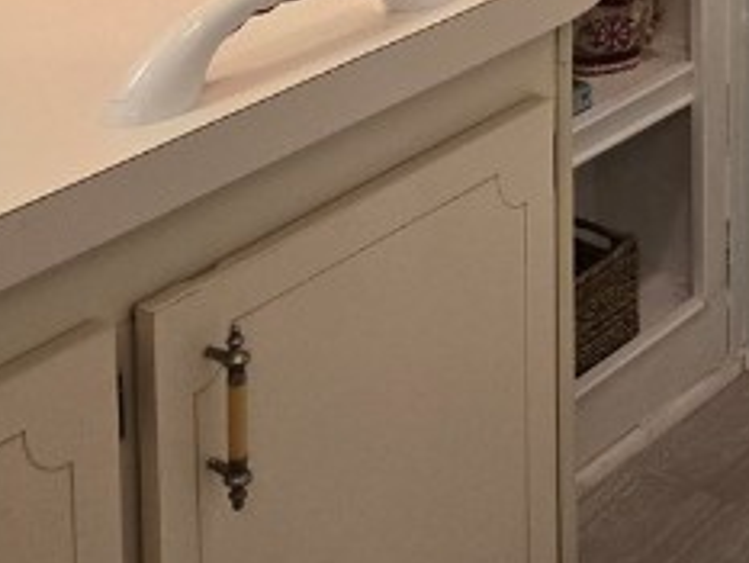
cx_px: 797
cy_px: -431
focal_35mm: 101
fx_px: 2187
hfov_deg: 18.8
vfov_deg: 13.3
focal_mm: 5.4
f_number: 1.8
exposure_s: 1/120
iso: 320
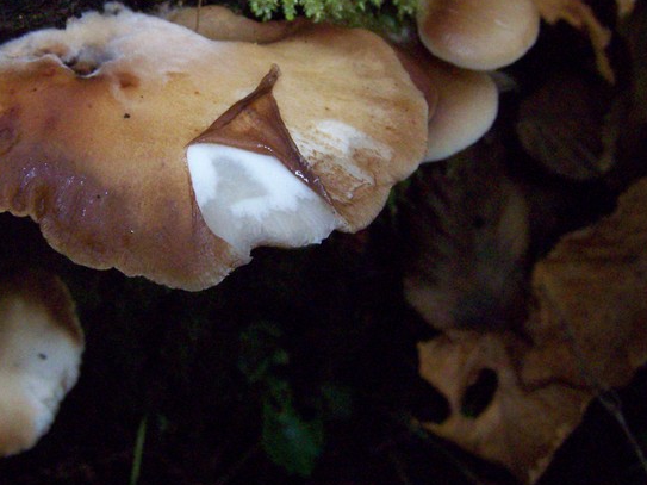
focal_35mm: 56
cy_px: 153
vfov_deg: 25.9
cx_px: 257
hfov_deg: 34.2
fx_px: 1046
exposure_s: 1/500
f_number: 5
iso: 400
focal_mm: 6.3
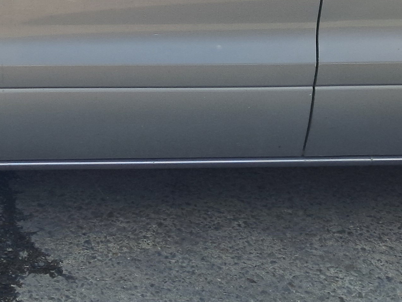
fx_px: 1011
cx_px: -19
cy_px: -147
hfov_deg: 21.5
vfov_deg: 15.7
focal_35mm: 87
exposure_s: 1/581
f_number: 1.8
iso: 50
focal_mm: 4
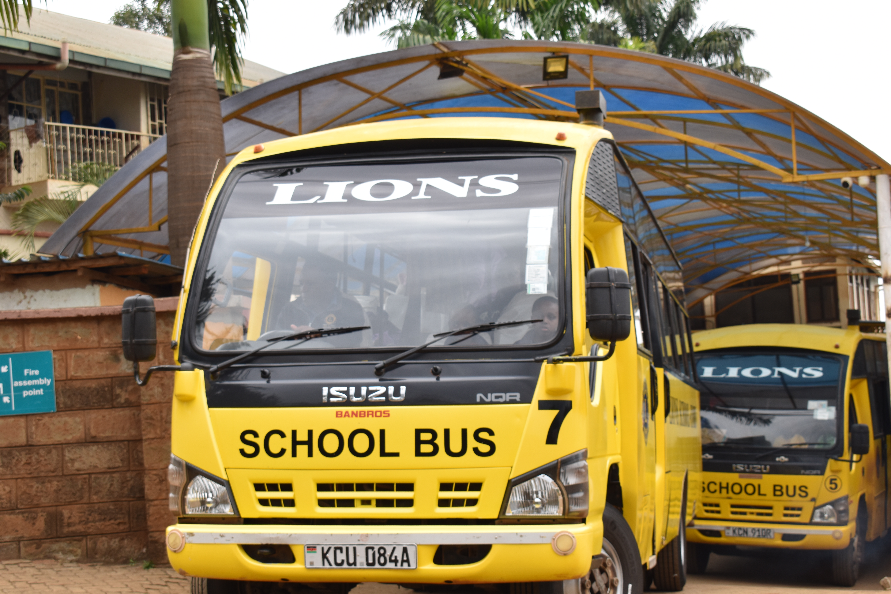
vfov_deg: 23.8
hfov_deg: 35.1
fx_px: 1411
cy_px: 297
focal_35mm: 57
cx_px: 446
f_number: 8
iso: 220
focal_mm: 38
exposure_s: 1/250
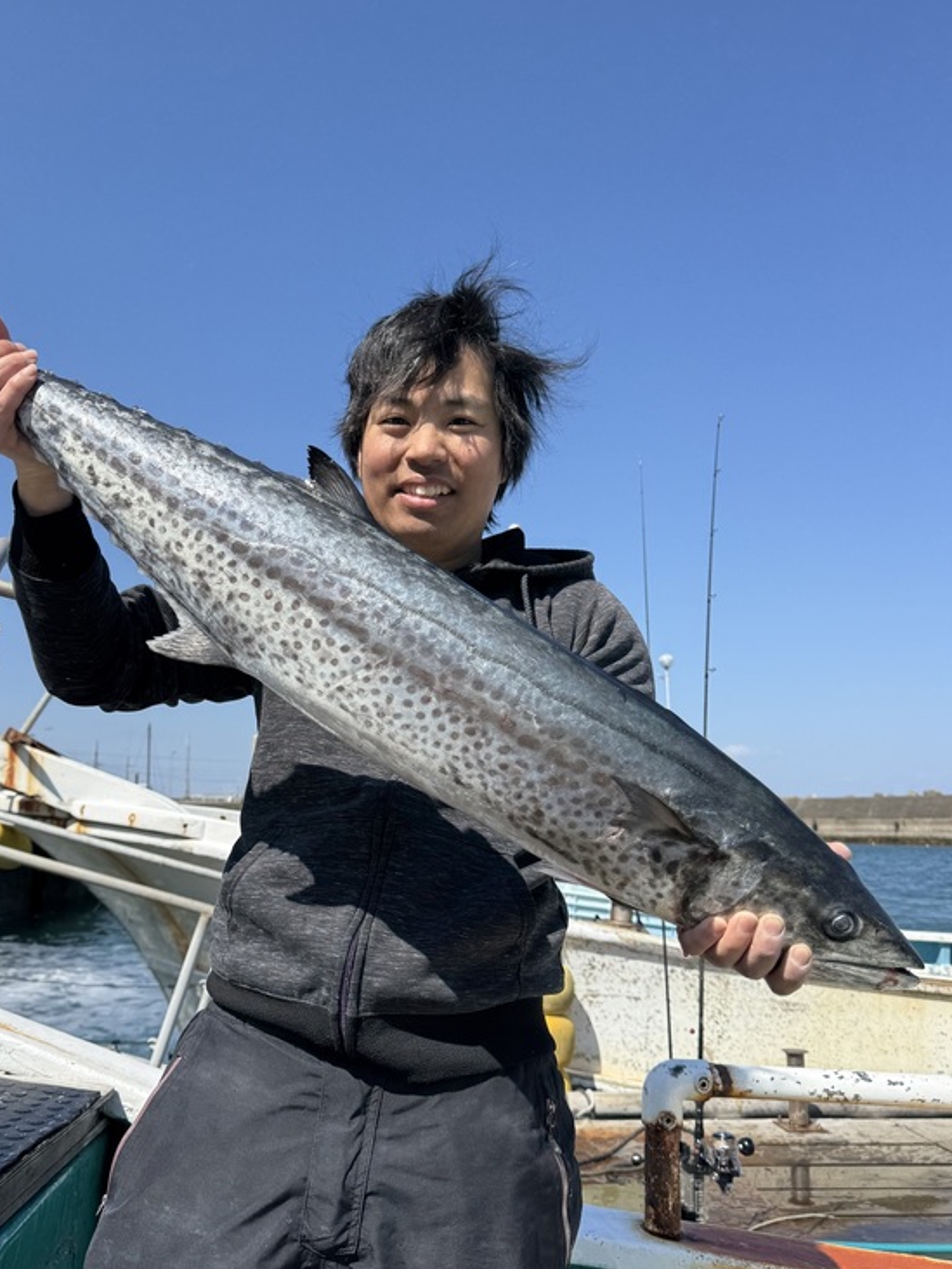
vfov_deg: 63.4
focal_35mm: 28
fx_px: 1027
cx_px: 409
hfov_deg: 49.6
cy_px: 680
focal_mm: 6.76
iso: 80
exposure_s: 1/4405
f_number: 1.78
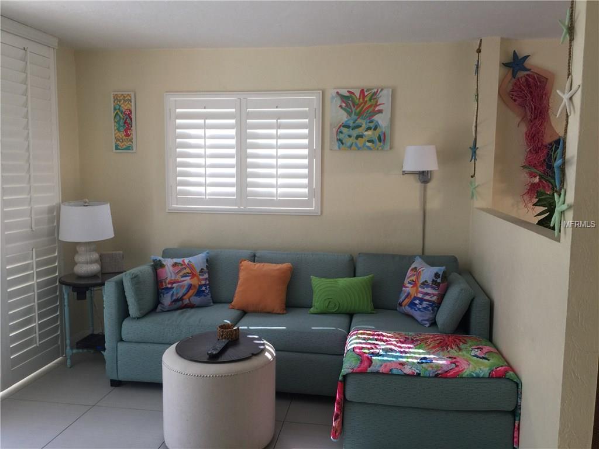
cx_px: 300
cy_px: 224
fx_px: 502
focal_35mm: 29
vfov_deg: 48.2
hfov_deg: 61.7
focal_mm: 4.15
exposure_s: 1/30
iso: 32
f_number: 2.2
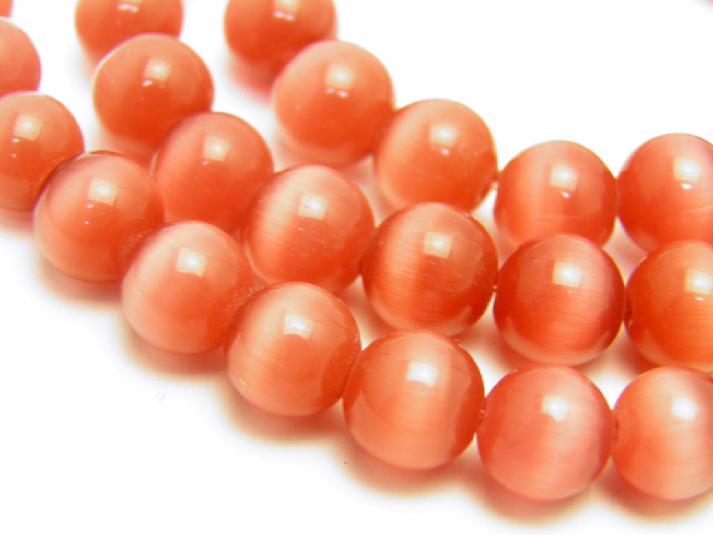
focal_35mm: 84
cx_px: 356
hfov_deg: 23.3
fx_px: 1730
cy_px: 268
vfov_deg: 17.6
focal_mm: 15.2
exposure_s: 1/13
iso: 100
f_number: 3.9
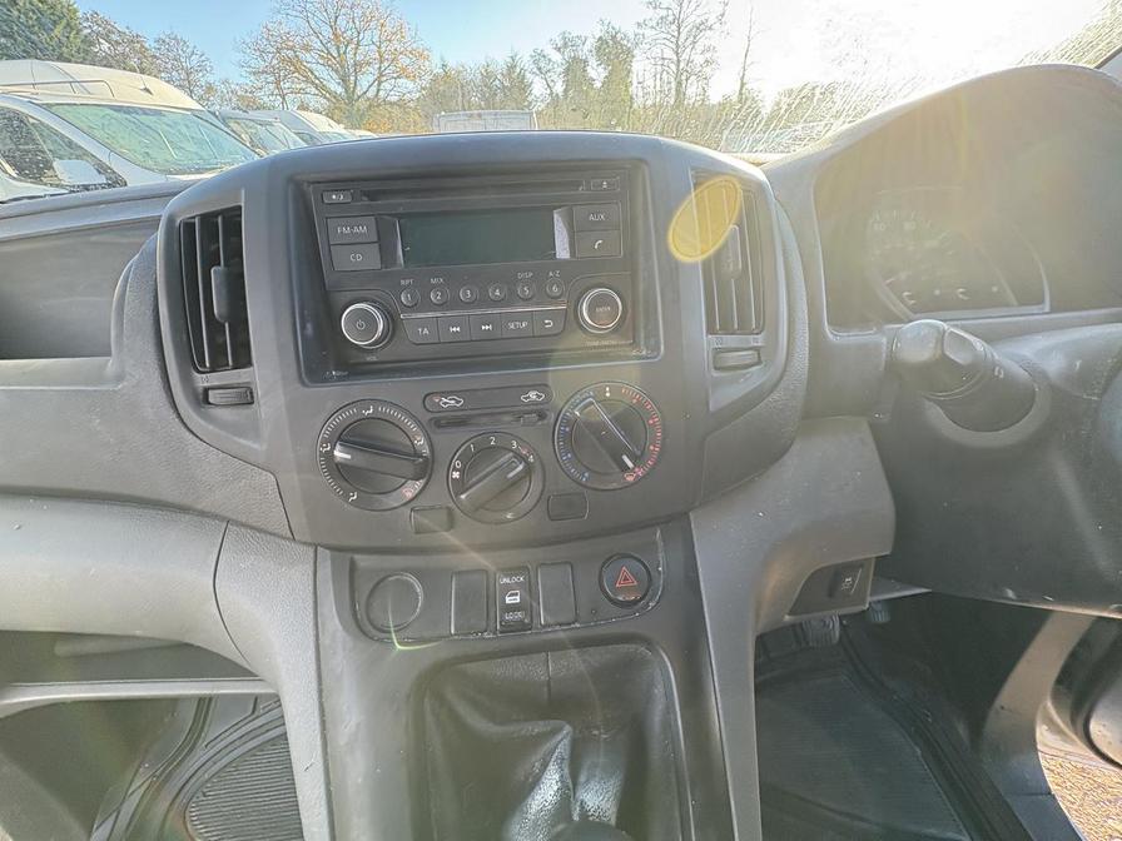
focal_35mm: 14
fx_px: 454
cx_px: 561
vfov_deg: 85.7
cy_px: 420
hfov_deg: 102.1
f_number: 2.2
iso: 80
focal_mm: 2.22
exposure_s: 1/99
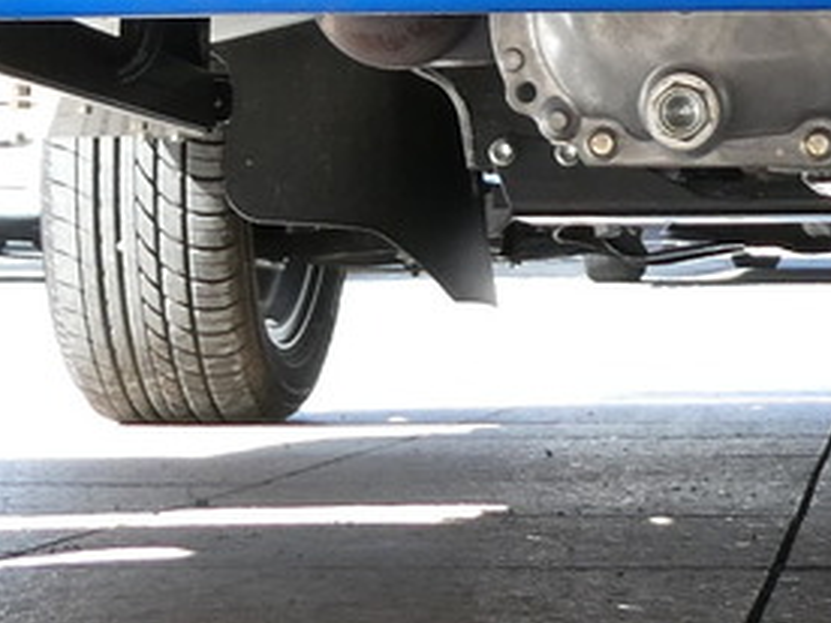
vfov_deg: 10.1
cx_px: 720
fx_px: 3337
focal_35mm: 139
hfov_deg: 14.1
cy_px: -457
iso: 80
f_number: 3.3
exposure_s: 1/100
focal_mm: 4.3
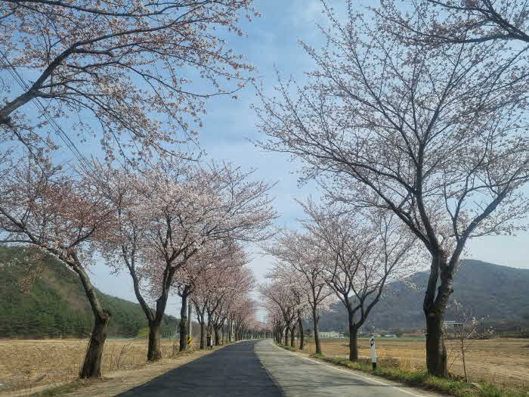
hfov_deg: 67.3
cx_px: 264
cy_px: 198
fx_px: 397
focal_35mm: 26
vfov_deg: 53.1
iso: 50
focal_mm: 5.4
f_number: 1.8
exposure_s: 1/3952
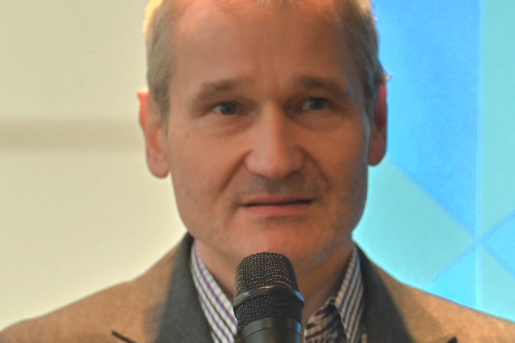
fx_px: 4735
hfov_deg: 6.2
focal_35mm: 331
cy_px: 316
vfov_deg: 4.1
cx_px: 230
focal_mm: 130
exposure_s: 1/200
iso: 180
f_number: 2.8
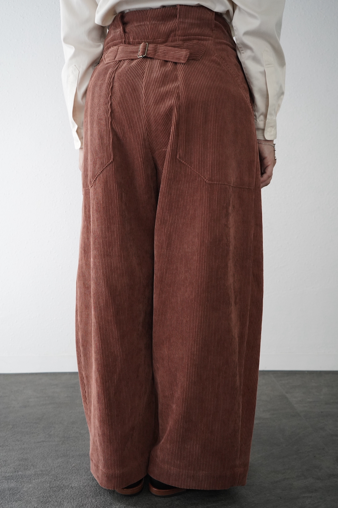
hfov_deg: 38.8
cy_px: 254
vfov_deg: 55.8
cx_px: 169
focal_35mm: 34
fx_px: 480
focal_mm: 34
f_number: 5.6
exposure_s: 1/125
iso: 5000
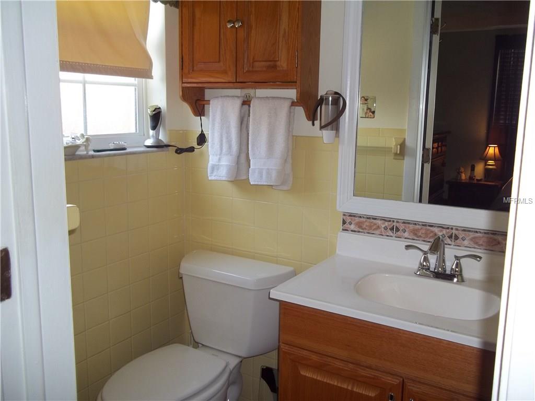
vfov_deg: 44.2
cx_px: 268
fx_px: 495
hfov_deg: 56.8
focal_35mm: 32
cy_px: 200
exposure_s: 1/30
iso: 64
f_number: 2.9
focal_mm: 5.7
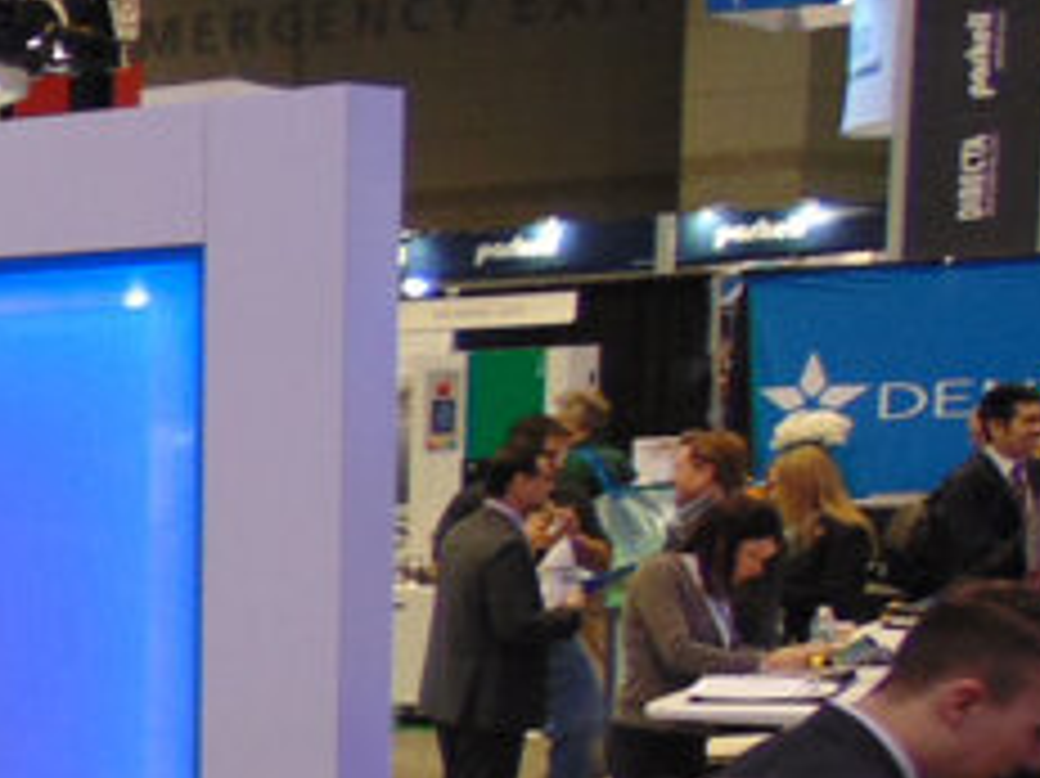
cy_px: 872
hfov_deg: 16.1
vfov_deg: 14.7
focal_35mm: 98
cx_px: -961
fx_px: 2943
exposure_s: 1/30
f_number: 3
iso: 100
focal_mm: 4.5
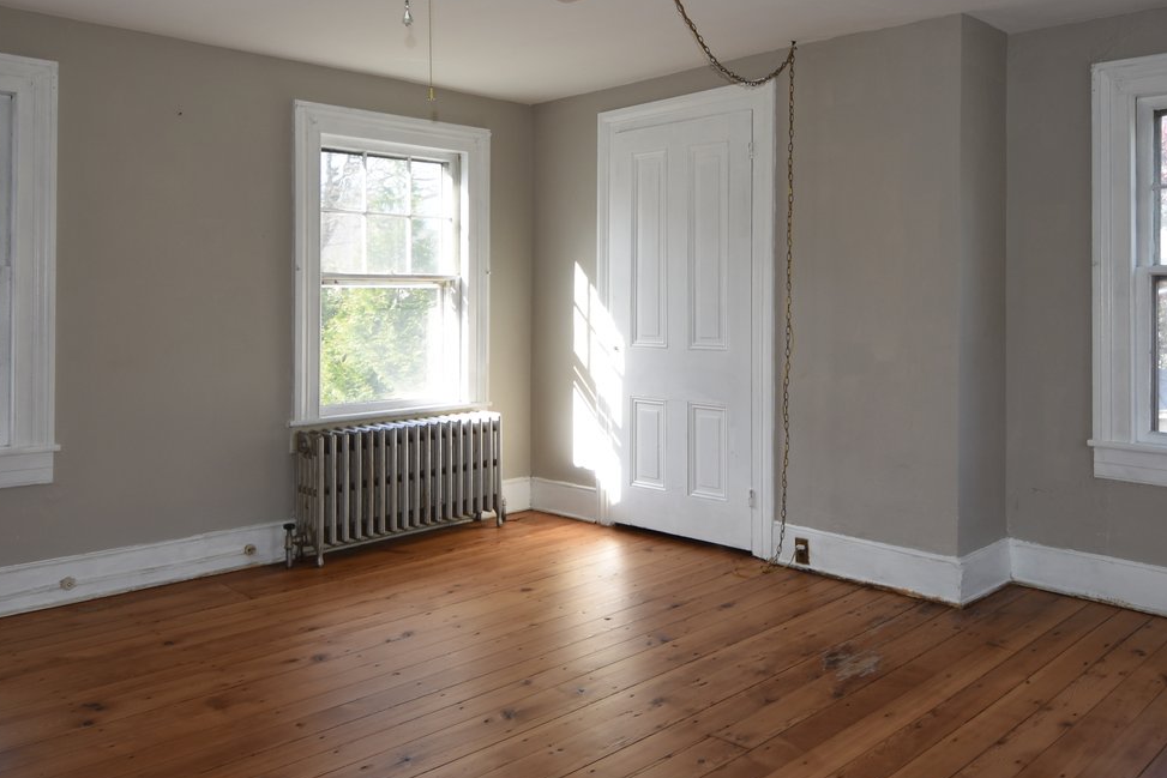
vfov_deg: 44.7
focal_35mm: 29
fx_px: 936
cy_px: 286
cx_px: 619
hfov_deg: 63.8
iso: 100
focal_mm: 11
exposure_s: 1/100
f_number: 3.5
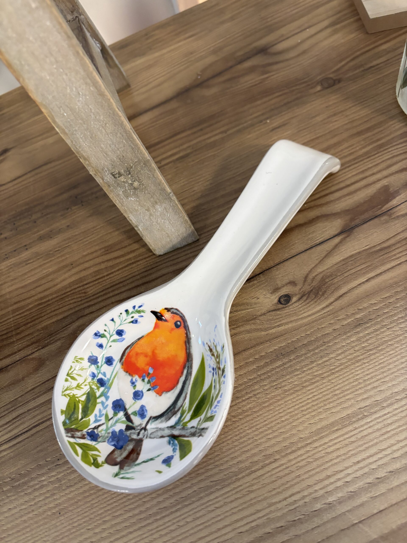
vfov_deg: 67.3
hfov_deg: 53.1
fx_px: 408
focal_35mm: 26
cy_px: 272
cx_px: 204
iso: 320
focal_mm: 5.96
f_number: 1.6
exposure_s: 1/50
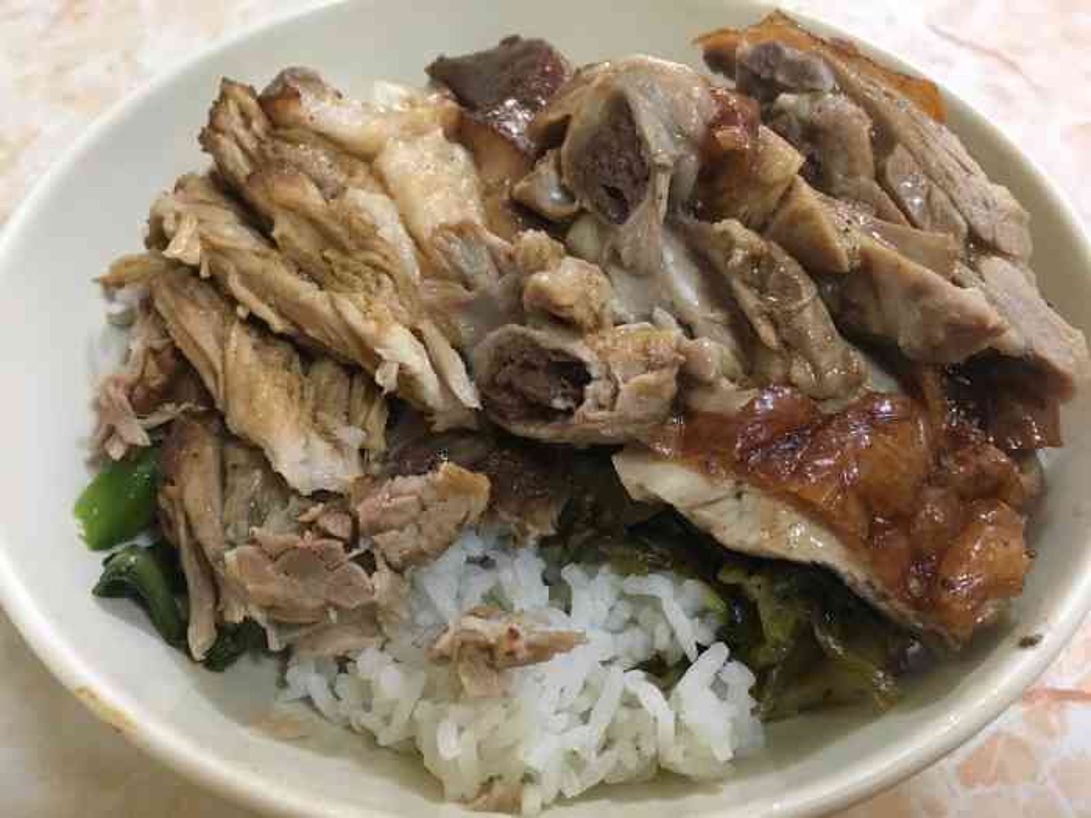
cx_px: 546
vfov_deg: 48.2
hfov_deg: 61.7
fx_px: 914
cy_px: 409
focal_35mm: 29
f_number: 2.2
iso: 250
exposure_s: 1/33
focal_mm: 4.15
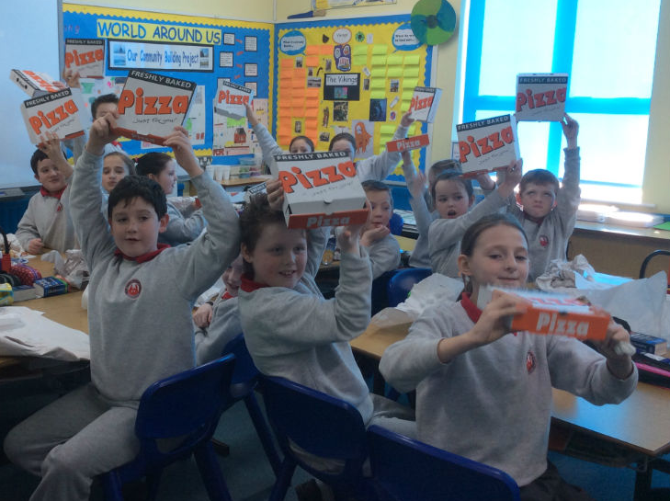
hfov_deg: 43.3
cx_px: 221
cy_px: 232
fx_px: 831
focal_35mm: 43
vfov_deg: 33.5
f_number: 2.4
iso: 32
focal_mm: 3.3
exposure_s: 1/40
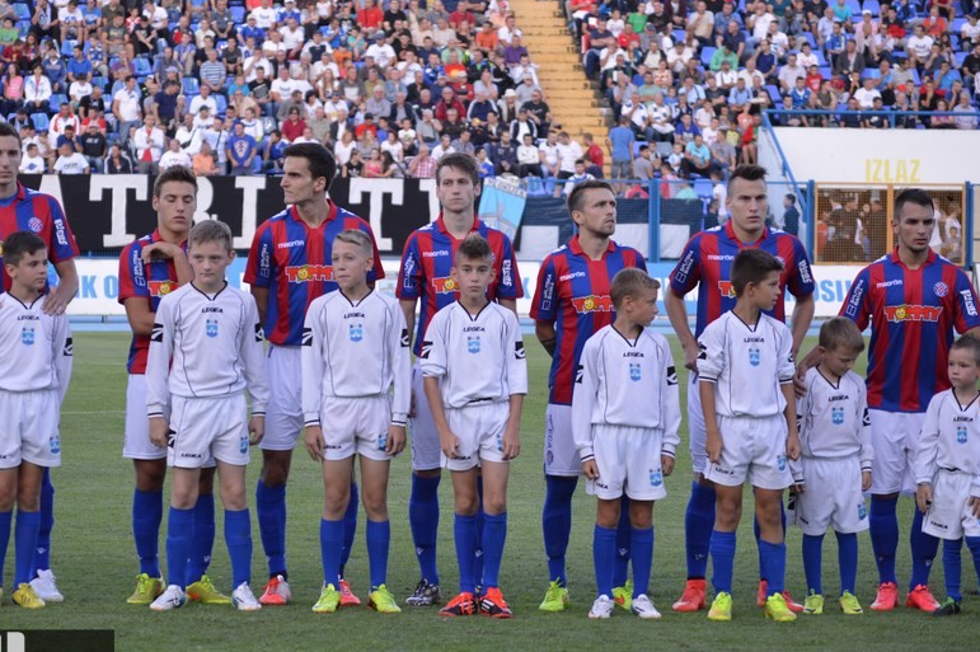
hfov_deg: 11.7
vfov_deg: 7.8
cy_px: 374
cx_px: 411
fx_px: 4761
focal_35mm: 175
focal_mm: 100
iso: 400
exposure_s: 1/200
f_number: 5
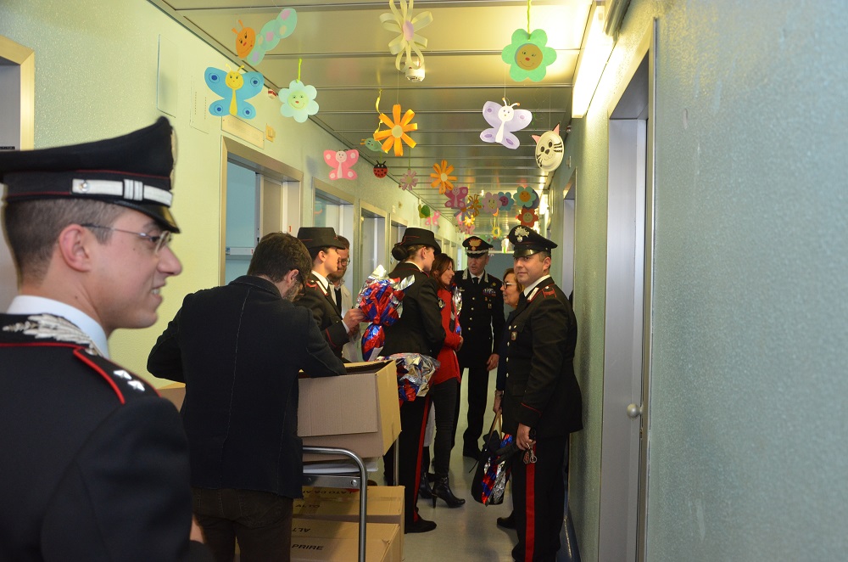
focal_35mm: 32
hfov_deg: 59.6
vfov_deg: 41.5
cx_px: 424
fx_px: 740
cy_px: 281
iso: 1000
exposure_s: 1/60
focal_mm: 21
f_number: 4
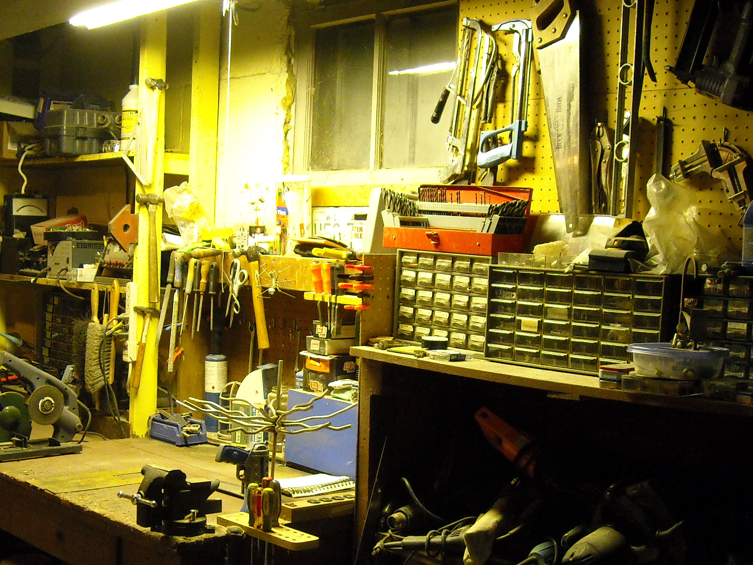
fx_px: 1196
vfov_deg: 26.3
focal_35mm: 55
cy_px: 404
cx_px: 281
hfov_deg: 34.7
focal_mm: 5.7
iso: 400
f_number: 2.8
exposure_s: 1/14
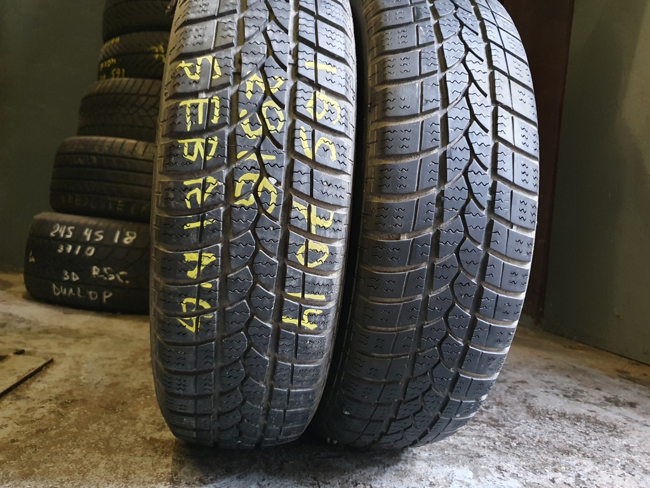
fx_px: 488
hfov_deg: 67.3
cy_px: 244
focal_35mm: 26
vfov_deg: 53.1
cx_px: 325
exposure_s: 1/17
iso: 500
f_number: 1.5
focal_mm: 4.32
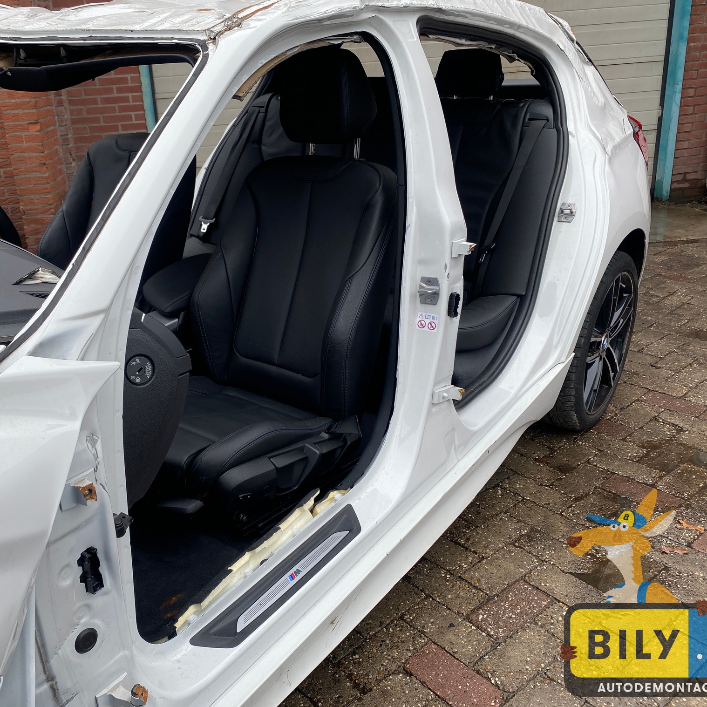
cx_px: 290
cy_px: 354
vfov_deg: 52.5
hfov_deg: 52.2
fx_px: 716
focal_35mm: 31
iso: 32
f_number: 1.8
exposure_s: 1/620
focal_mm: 4.25
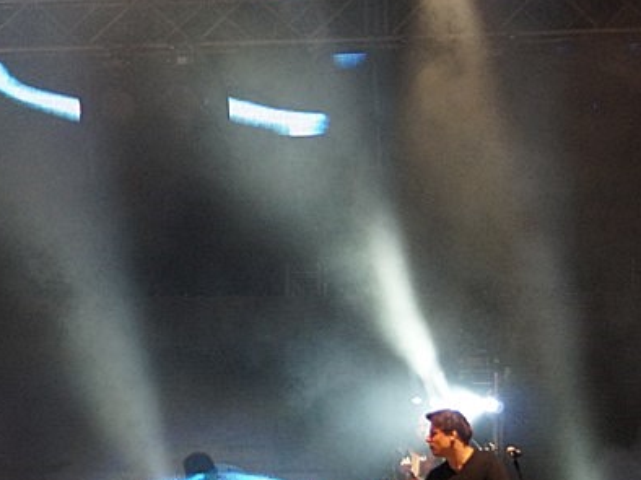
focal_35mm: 206
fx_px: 3817
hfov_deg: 9.5
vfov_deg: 7.2
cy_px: 200
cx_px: -34
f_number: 4.5
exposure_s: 1/125
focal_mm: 55
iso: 2000
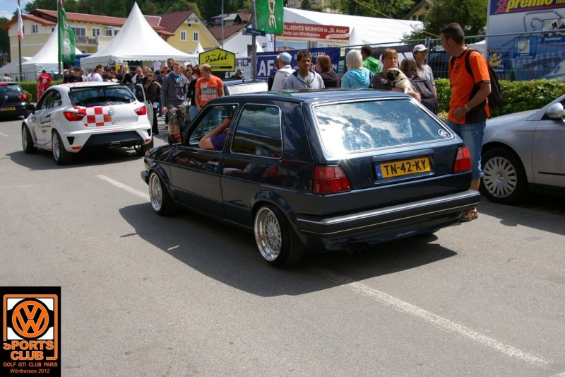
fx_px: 659
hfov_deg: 46.4
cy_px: 188
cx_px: 282
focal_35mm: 42
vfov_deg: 31.9
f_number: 8
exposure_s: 1/350
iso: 200
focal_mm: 28
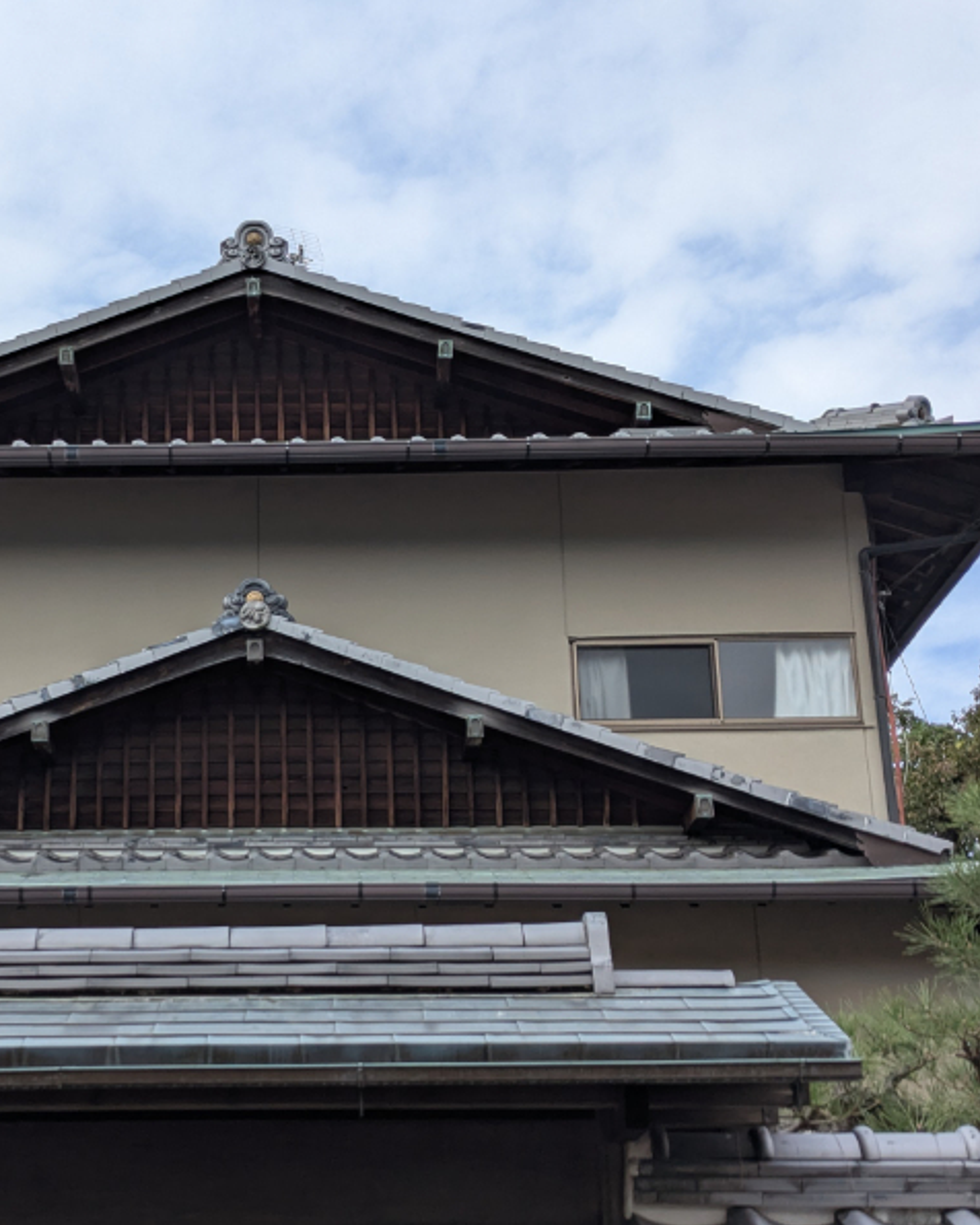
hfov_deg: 23.9
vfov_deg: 30.0
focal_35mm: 63
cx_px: 233
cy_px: 614
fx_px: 2284
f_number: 1.9
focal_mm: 6.8
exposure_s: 1/1460
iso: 48
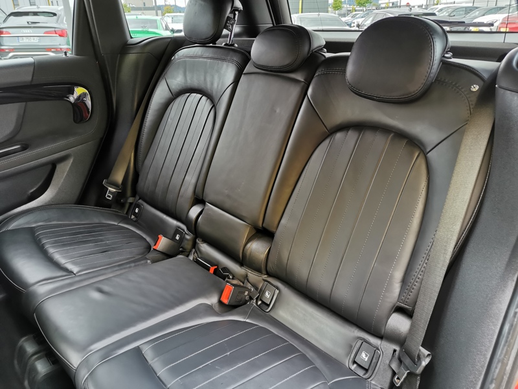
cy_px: 194
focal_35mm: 27
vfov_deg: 51.4
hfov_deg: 65.3
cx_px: 259
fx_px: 404
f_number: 1.8
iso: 160
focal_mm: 5.58
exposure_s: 1/100
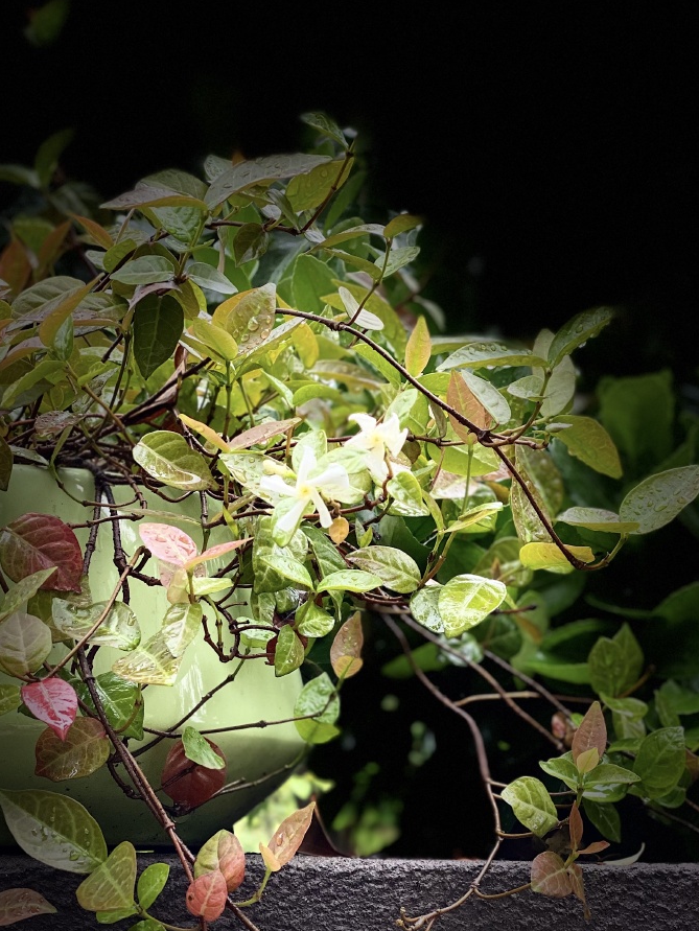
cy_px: 606
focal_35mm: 70
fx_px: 1883
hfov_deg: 21.0
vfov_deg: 27.6
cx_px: 318
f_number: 2
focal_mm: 6
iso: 80
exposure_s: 1/122
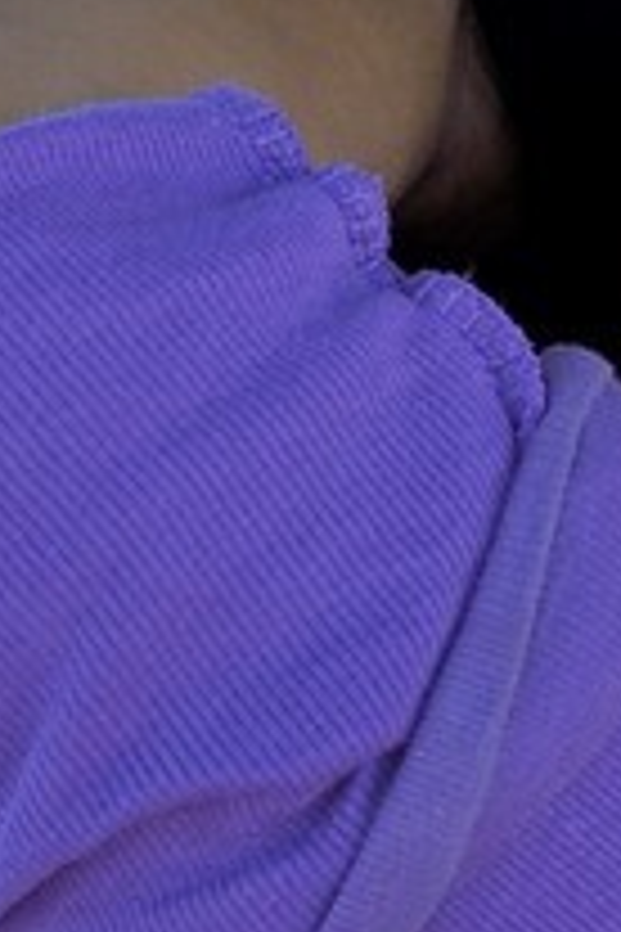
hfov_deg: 1.4
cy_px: 851
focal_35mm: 944
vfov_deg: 2.2
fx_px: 24424
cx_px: 3141
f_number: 6.3
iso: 400
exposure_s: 1/200
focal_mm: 122
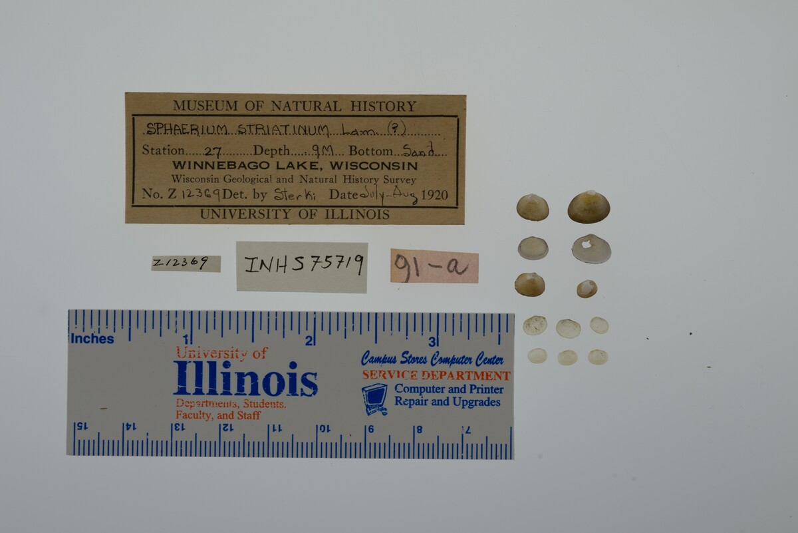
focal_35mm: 60
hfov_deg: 33.4
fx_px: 1330
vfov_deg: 22.6
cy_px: 266
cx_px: 399
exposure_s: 1/200
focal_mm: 60
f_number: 10
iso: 100
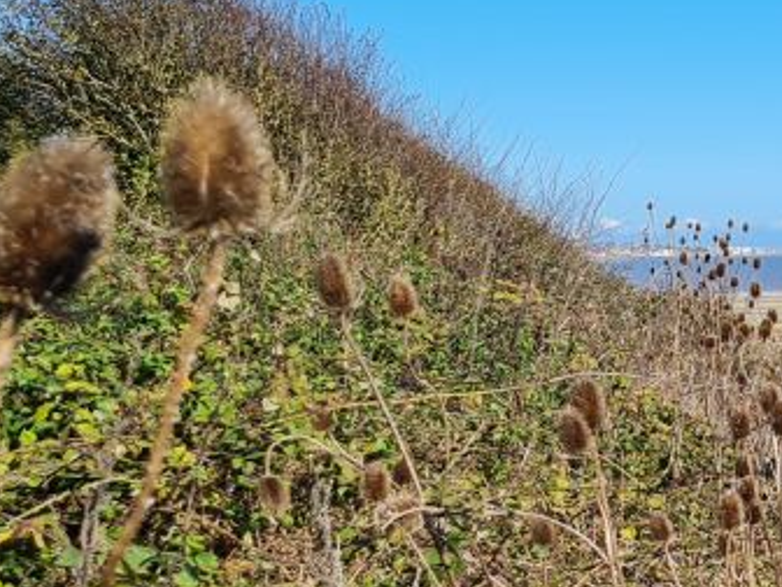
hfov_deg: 17.9
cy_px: 601
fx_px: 2236
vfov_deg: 14.7
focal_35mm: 99
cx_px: 1147
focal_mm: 5.4
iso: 50
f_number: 1.8
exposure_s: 1/2384
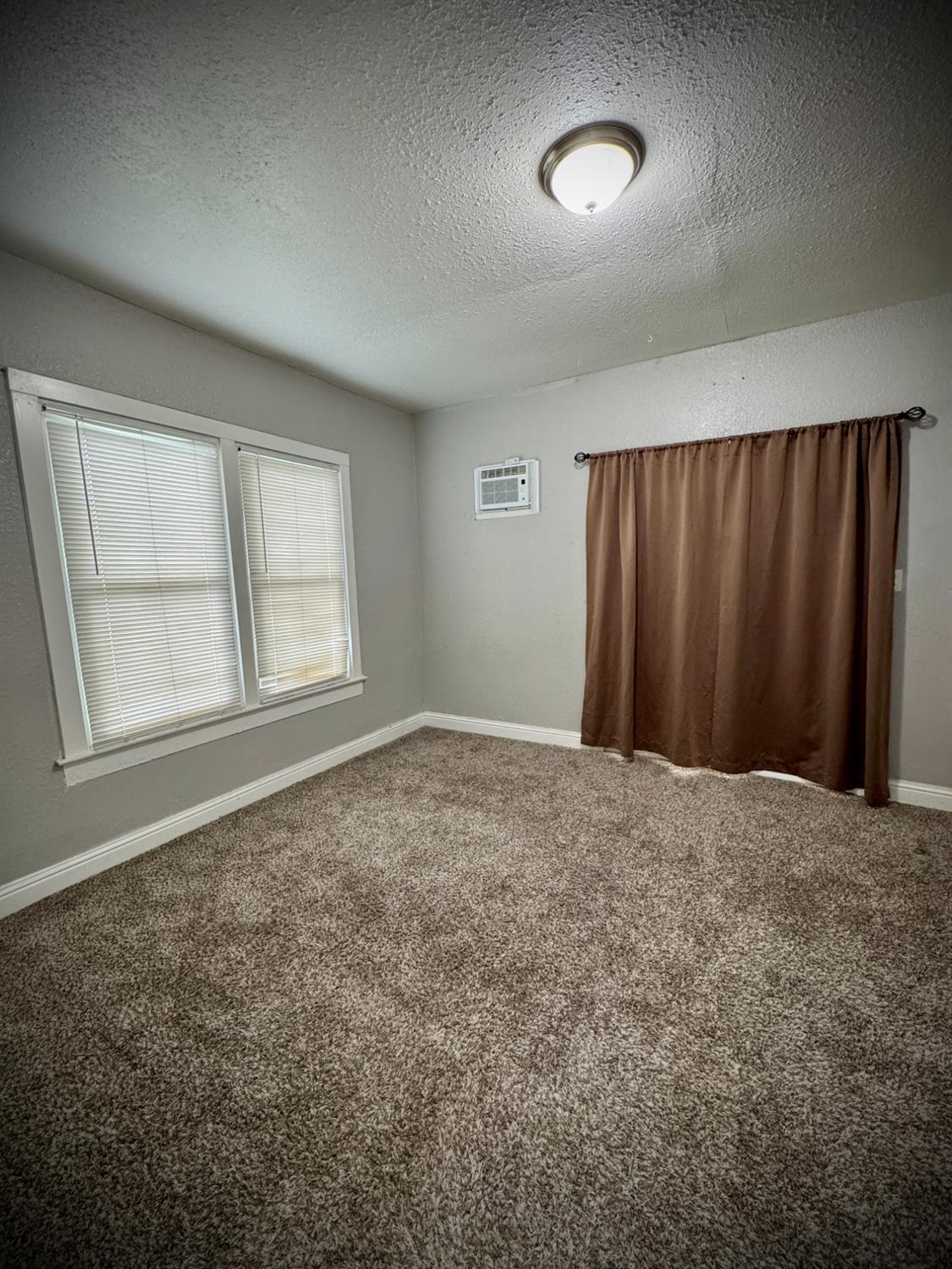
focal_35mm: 14
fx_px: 513
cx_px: 476
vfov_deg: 102.1
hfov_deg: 85.7
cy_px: 634
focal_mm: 2.22
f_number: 2.2
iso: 320
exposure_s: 1/60
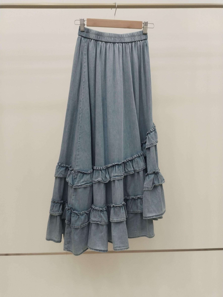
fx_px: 249
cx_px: 112
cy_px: 148
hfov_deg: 48.2
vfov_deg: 61.7
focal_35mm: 29
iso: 253
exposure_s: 1/120
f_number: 1.8
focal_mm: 4.75
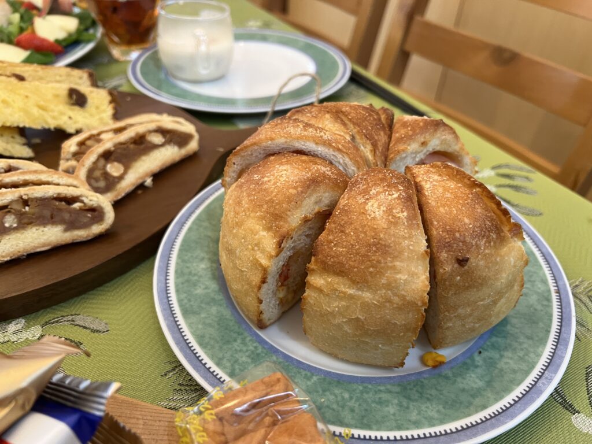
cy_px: 222
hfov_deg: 67.3
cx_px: 296
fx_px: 445
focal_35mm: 26
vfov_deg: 53.1
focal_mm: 5.7
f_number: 1.5
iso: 160
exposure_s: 1/60
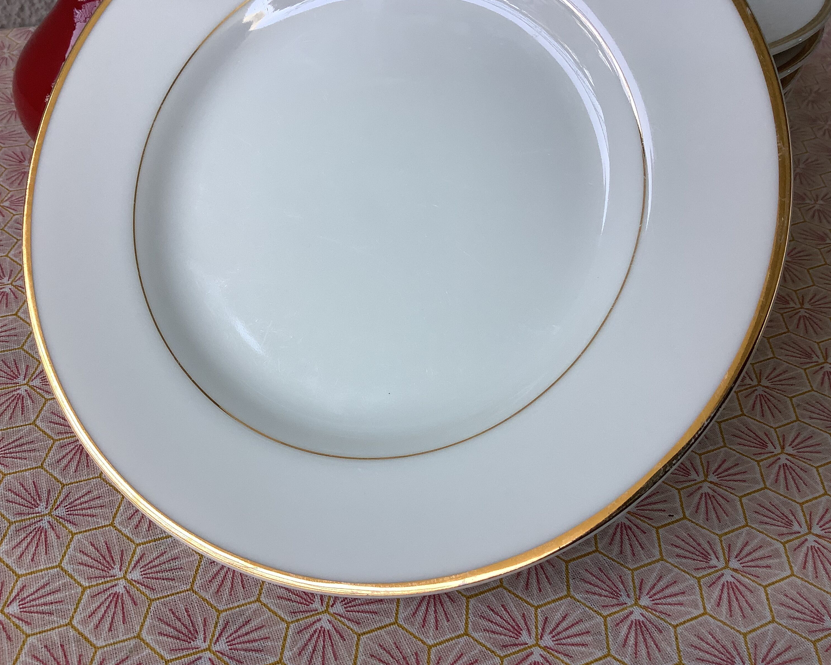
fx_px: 812
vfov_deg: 44.5
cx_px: 402
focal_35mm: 33
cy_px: 326
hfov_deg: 54.2
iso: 40
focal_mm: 3.3
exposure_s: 1/120
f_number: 2.4
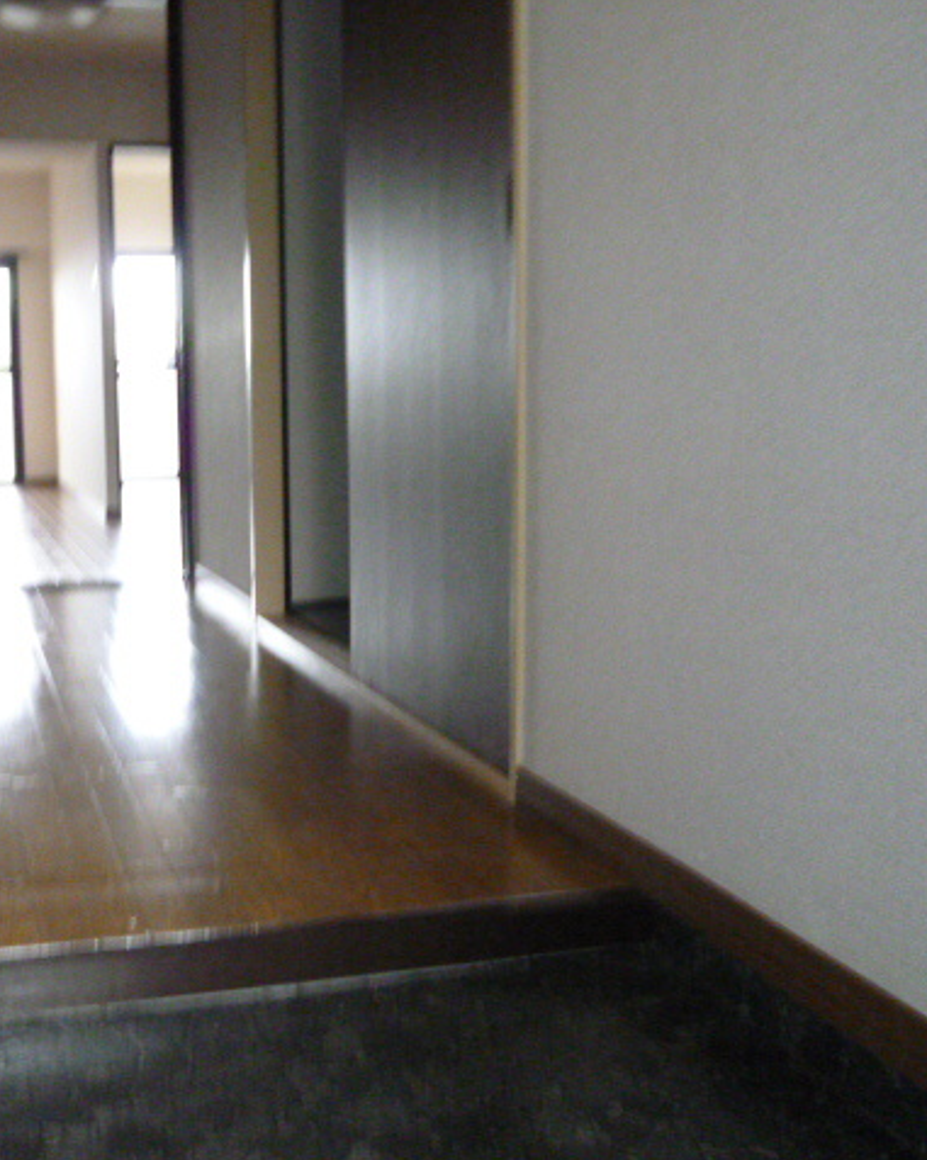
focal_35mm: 38
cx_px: 248
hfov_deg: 38.3
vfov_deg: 48.0
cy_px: 581
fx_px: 1304
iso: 800
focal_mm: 5.2
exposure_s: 1/20
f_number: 3
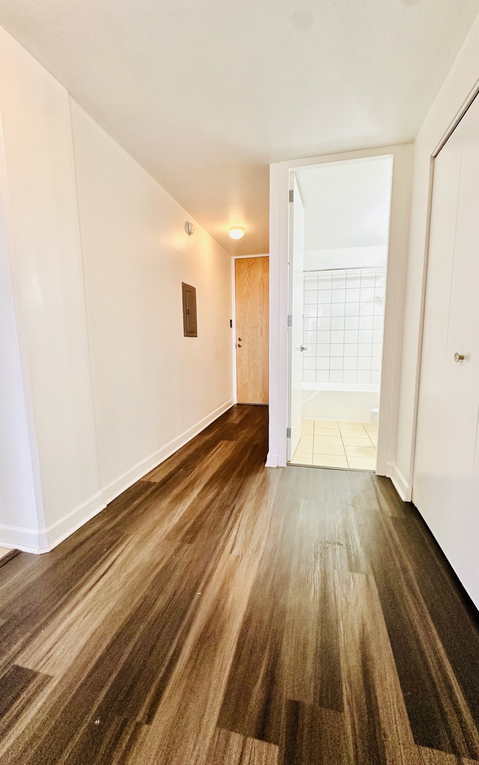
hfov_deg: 74.8
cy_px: 384
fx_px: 313
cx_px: 241
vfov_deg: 101.4
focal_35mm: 15
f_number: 2.2
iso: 200
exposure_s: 1/99
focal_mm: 2.22
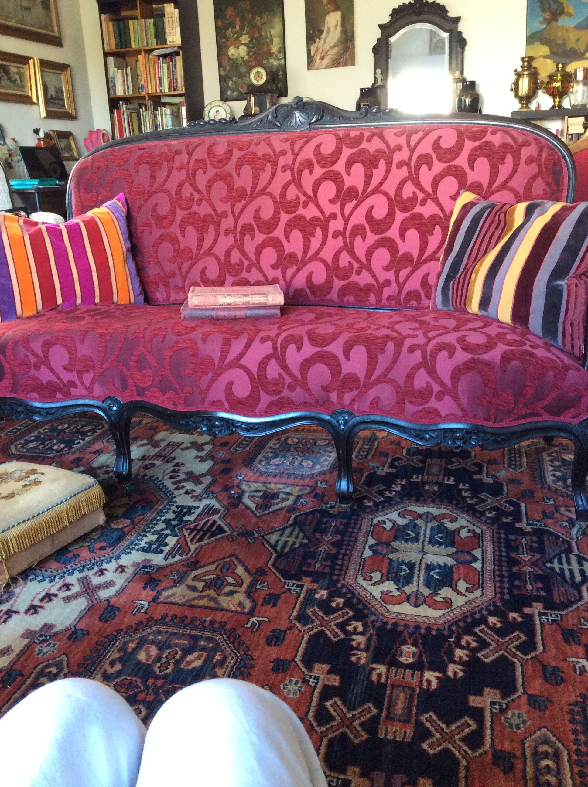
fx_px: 749
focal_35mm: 33
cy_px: 394
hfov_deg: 42.8
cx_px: 294
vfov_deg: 55.4
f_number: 2.4
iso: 160
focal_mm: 3.3
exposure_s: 1/24
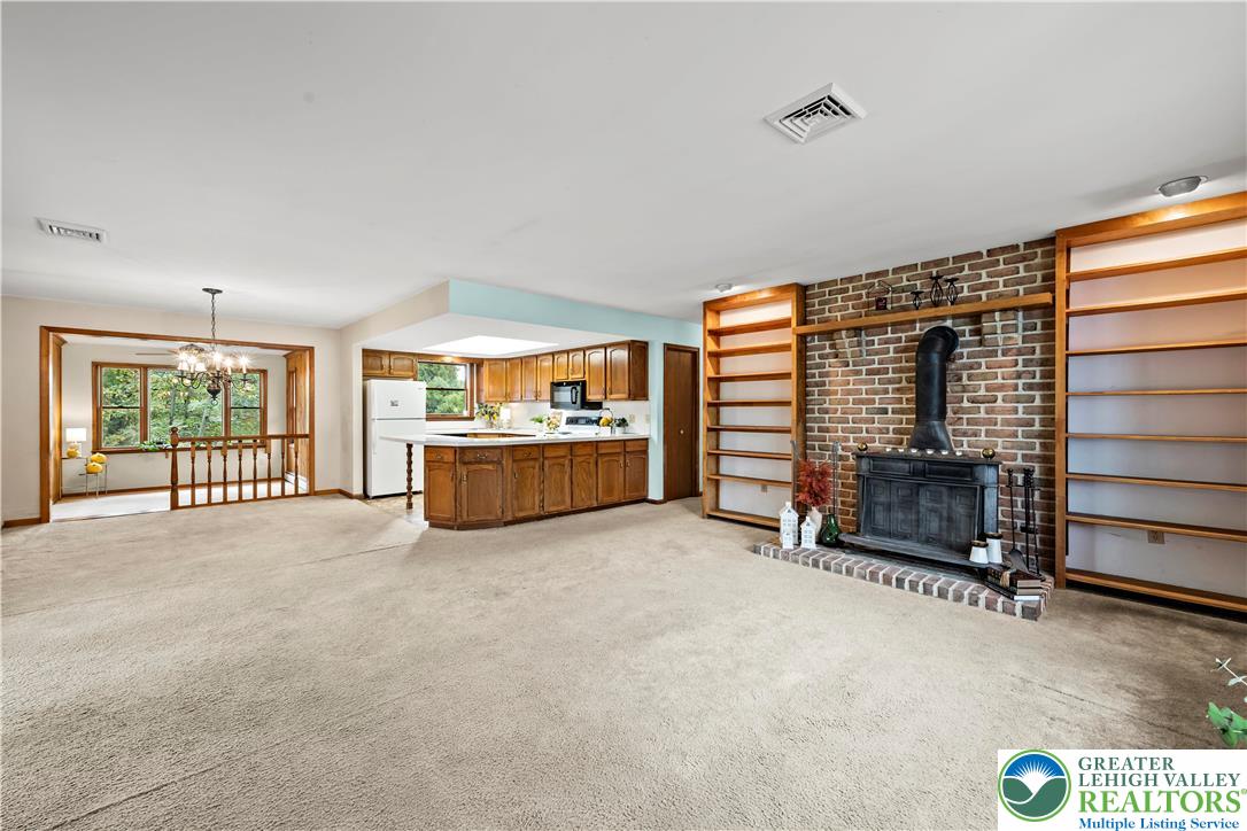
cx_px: 624
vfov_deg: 81.2
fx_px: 485
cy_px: 416
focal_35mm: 14
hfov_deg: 104.3
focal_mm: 14
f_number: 9
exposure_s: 1/3
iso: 320
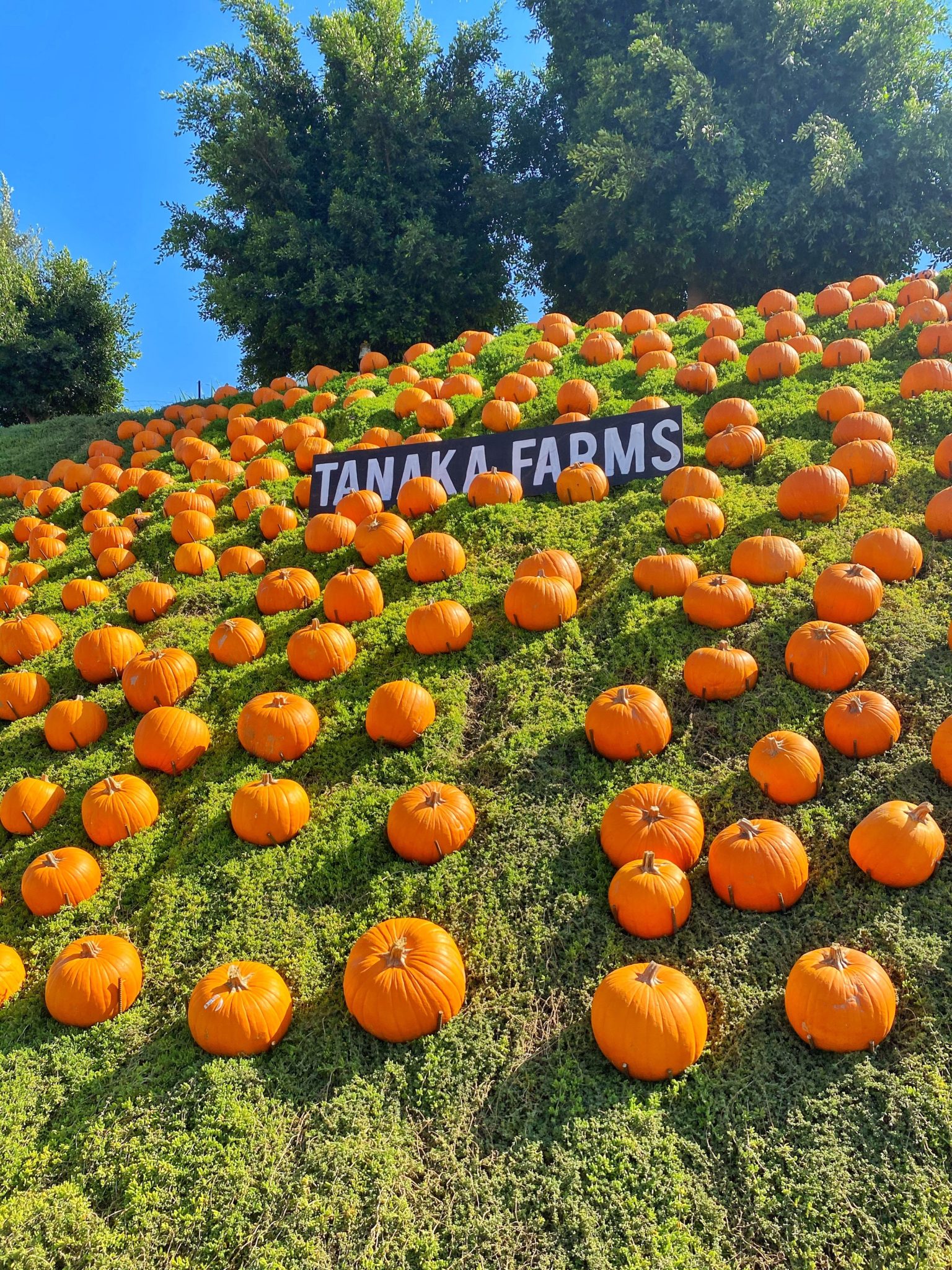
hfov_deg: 53.1
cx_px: 476
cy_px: 635
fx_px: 953
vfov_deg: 67.3
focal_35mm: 26
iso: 32
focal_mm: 4.25
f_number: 1.8
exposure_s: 1/1170
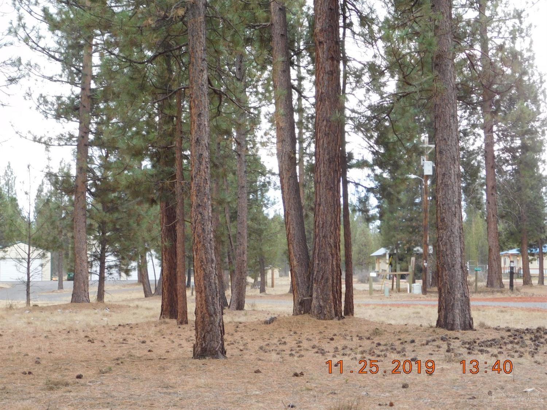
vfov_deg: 18.4
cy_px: 205
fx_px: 1264
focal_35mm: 80
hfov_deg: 24.4
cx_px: 274
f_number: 4.4
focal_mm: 14.2
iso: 125
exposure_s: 1/80
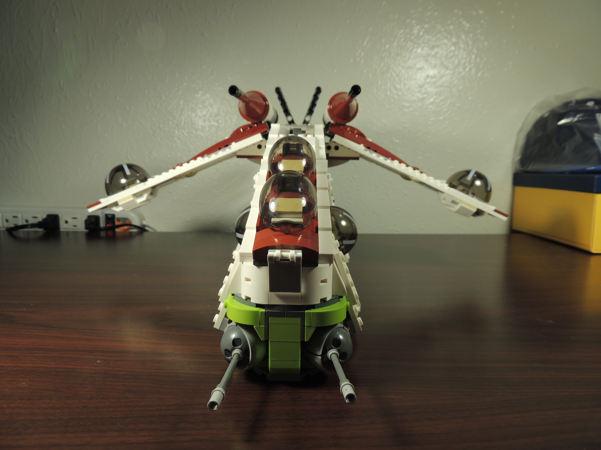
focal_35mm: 24
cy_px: 225
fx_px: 417
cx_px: 300
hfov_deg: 71.6
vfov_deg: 56.8
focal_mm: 4.3
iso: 100
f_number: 3
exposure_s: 1/50
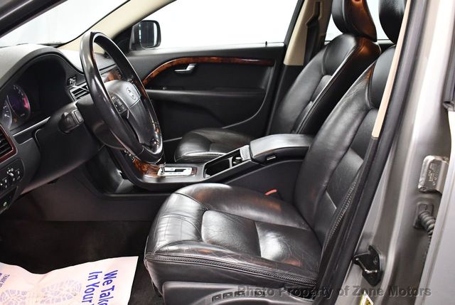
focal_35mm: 36
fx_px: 456
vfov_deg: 37.0
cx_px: 228
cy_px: 152
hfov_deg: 53.1
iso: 3200
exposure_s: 1/80
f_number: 3.5
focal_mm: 18
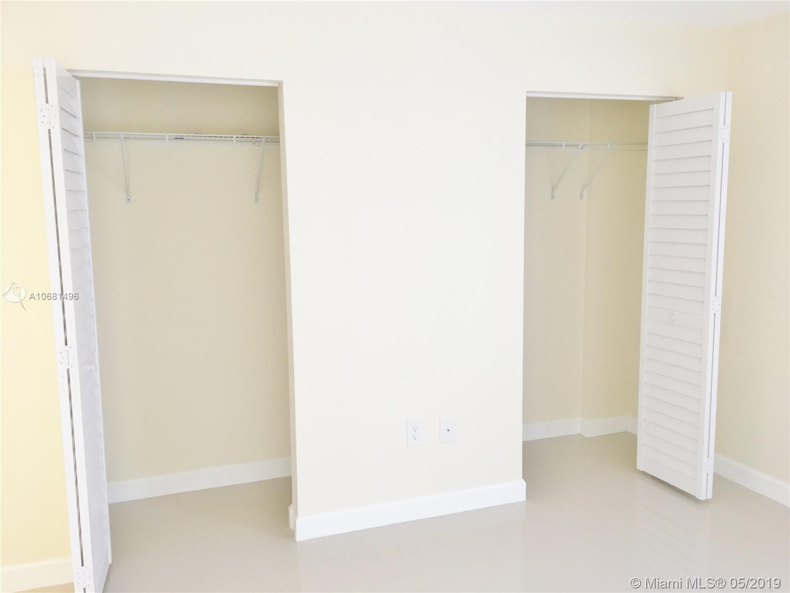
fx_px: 662
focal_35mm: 29
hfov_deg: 61.7
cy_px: 296
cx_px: 395
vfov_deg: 48.2
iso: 125
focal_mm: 4.15
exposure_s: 1/30
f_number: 2.2
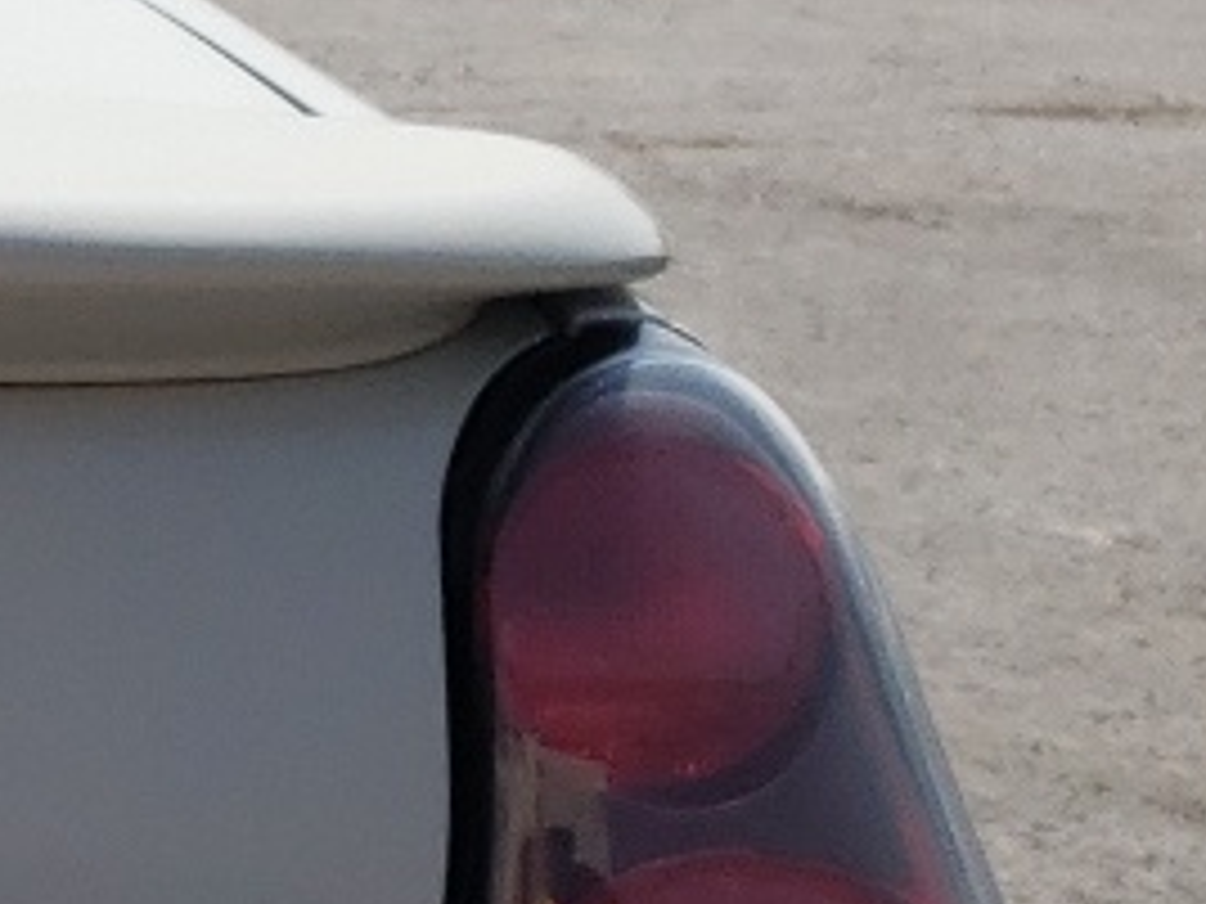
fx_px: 5400
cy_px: 1219
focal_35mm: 155
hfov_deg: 10.7
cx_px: -1768
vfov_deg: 9.4
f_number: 1.5
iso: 50
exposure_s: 1/5000
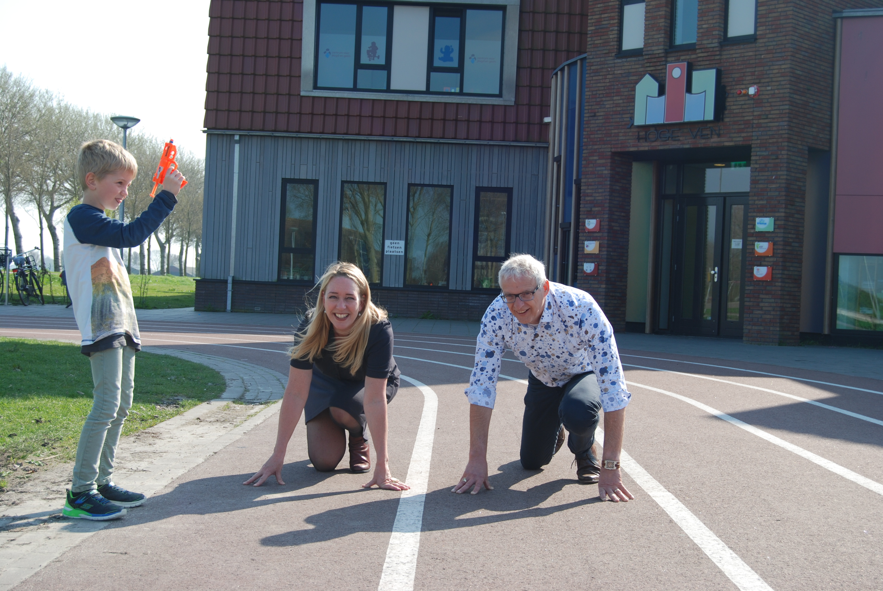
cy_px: 296
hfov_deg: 38.8
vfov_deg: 26.6
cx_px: 442
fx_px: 1252
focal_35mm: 51
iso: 100
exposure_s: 1/160
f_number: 6.3
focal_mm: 34
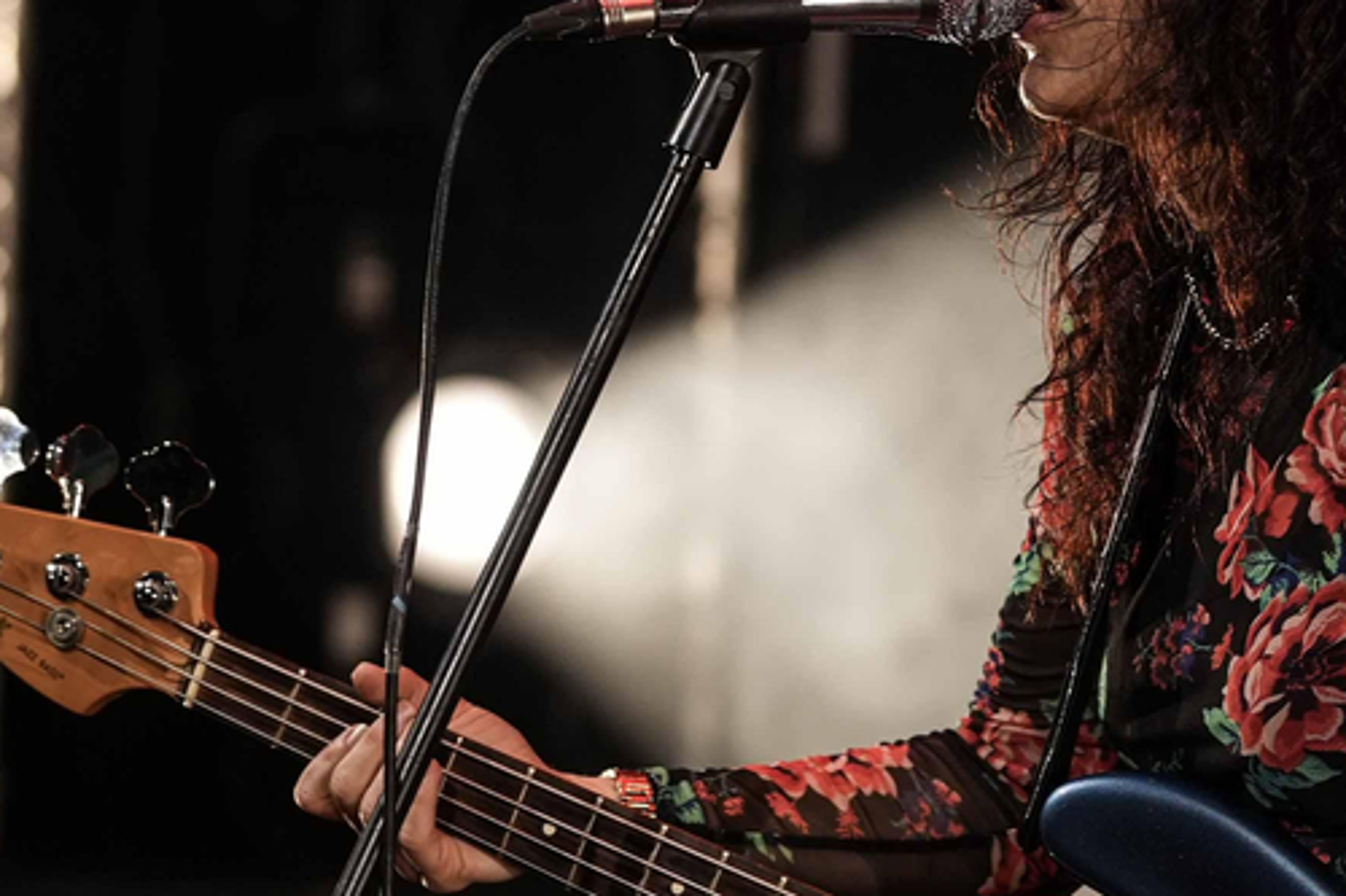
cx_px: 692
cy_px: 521
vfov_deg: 2.5
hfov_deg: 3.8
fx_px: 20182
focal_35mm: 540
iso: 400
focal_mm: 135
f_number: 2.5
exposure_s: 1/320
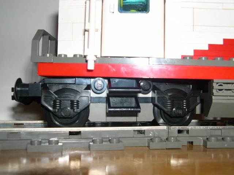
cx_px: 117
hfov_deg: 49.0
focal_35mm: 38
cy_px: 88
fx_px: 257
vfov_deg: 37.7
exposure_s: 1/60
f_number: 7.6
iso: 100
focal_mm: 8
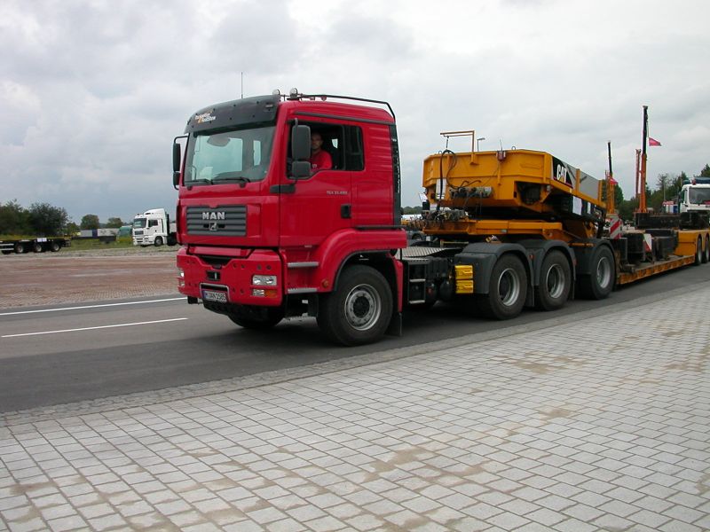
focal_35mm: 37
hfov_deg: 50.1
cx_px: 355
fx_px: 759
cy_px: 266
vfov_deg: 38.7
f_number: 4.5
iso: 100
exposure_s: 1/323
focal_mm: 5.6
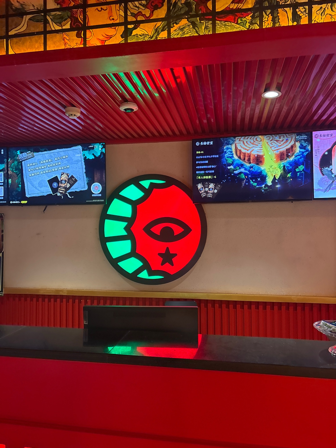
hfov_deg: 53.1
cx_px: 168
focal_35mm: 26
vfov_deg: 67.3
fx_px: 336
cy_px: 224
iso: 500
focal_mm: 5.96
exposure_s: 1/50
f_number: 1.6
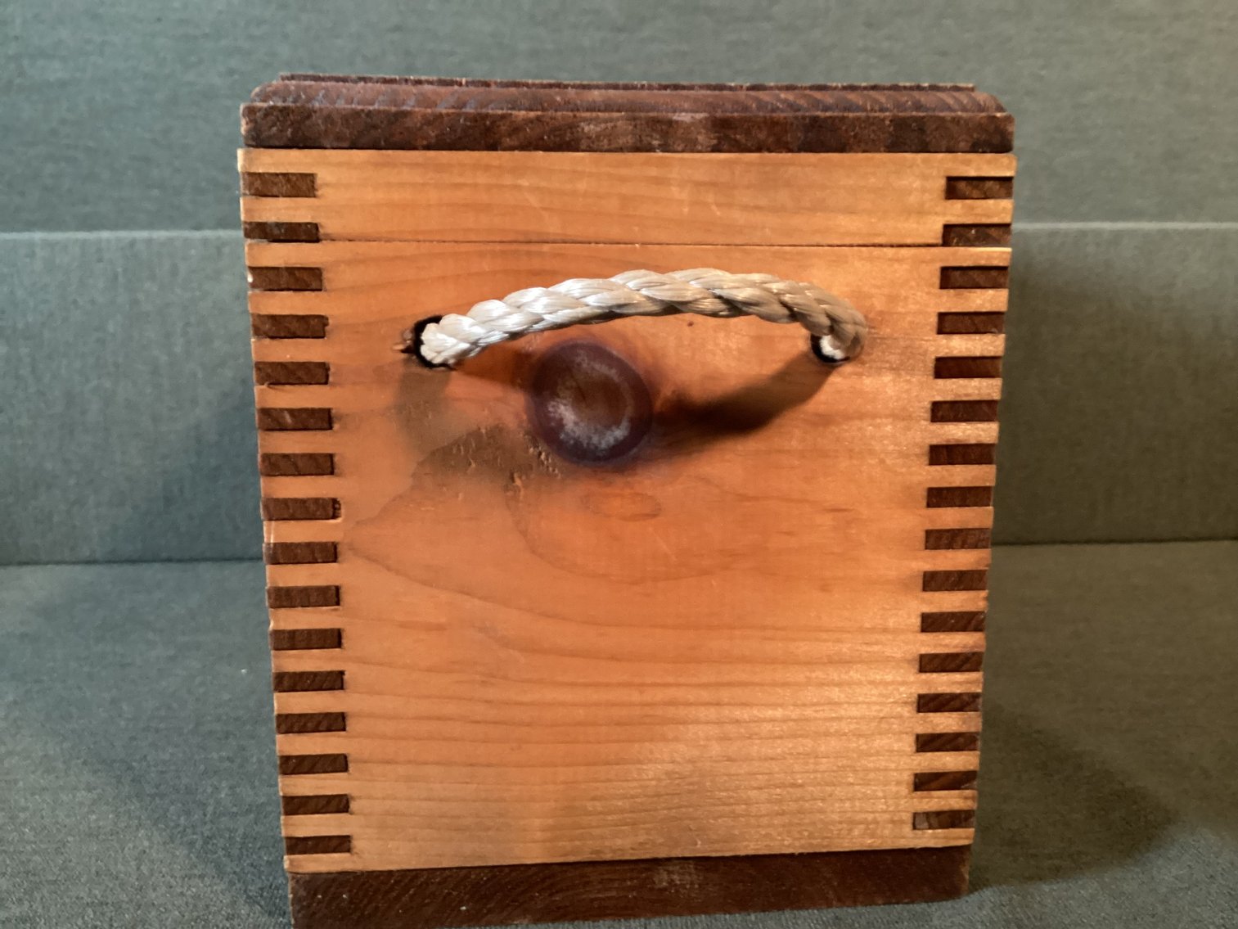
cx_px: 619
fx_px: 1109
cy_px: 464
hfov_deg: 58.3
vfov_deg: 45.4
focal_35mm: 31
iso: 400
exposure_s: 1/40
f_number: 2.4
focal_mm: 3.3
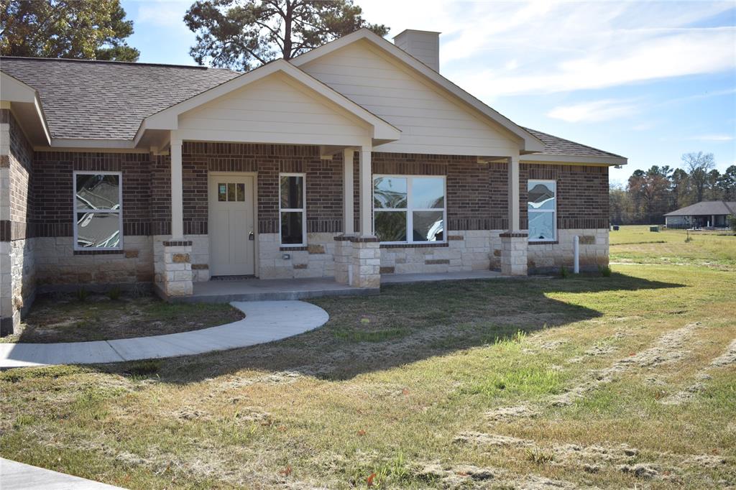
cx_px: 368
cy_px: 245
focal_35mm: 34
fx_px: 705
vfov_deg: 38.3
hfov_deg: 55.1
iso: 100
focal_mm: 23
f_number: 3.8
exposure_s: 1/640
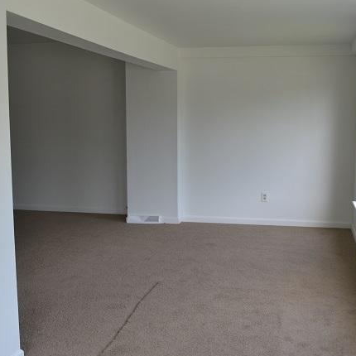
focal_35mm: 45
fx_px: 524
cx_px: 185
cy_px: 175
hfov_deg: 37.5
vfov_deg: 37.6
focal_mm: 22
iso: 280
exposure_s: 1/125
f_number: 5.6
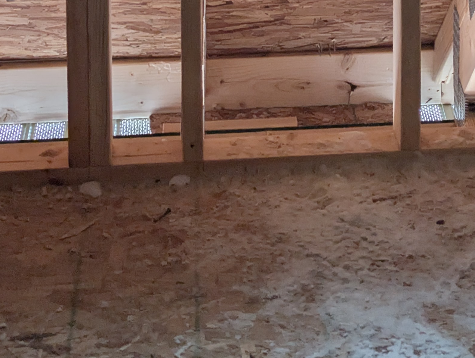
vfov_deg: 10.3
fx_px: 1704
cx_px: 354
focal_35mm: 124
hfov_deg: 15.8
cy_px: -506
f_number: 1.68
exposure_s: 1/94.9
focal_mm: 6.9
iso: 139
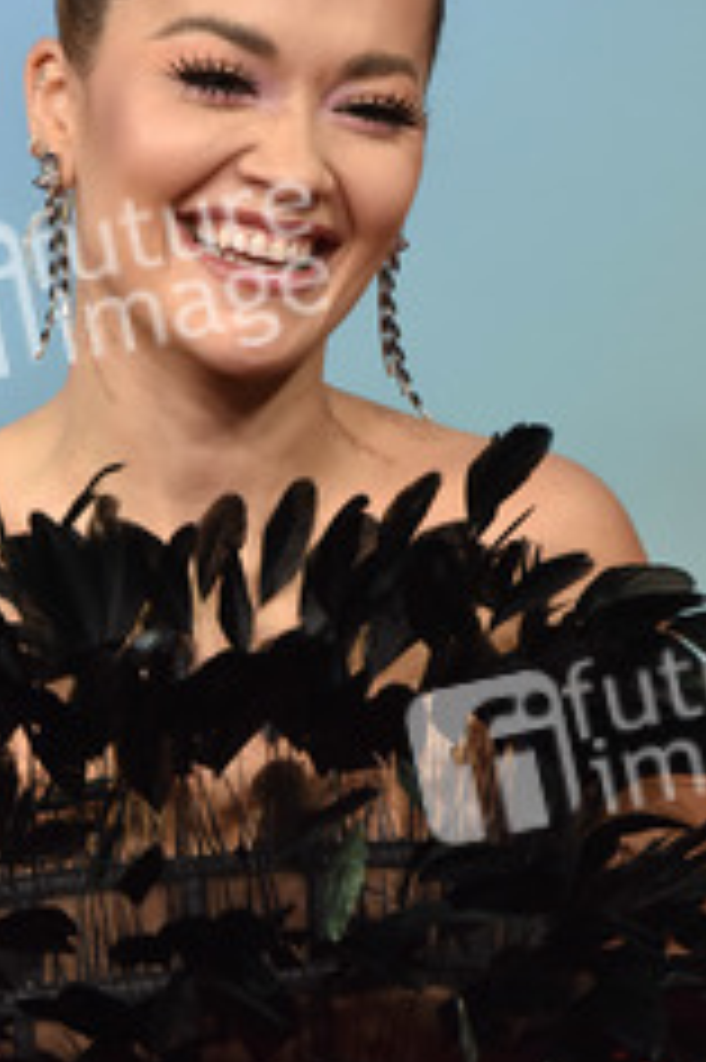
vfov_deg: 6.1
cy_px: 513
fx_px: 9986
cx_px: 229
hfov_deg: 4.0
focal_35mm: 339
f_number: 5.6
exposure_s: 1/200
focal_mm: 200
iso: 2000
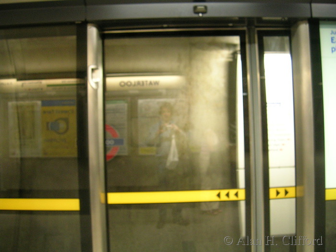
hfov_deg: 52.6
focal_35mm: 35
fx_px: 340
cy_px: 126
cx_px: 168
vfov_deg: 40.7
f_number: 2.8
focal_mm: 5.4
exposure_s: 1/4
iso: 145
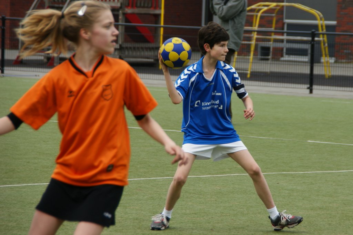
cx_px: 176
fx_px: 2058
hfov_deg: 9.8
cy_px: 118
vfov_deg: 6.5
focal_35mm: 210
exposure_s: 1/320
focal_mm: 140
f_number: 6.3
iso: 100
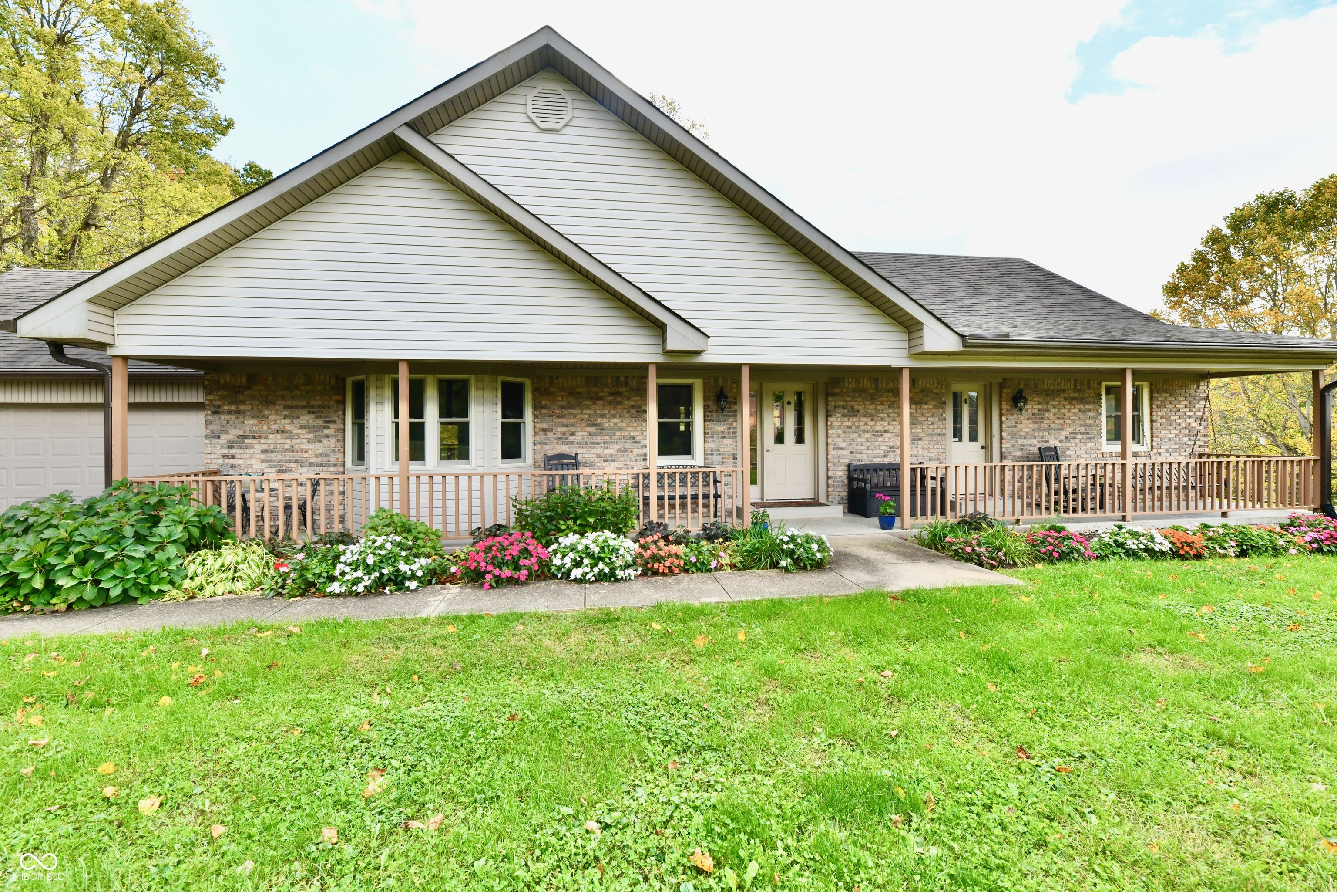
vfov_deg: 81.2
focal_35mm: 14
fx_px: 520
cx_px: 668
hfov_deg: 104.3
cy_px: 446
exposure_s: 1/400
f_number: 10
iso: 640
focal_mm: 14
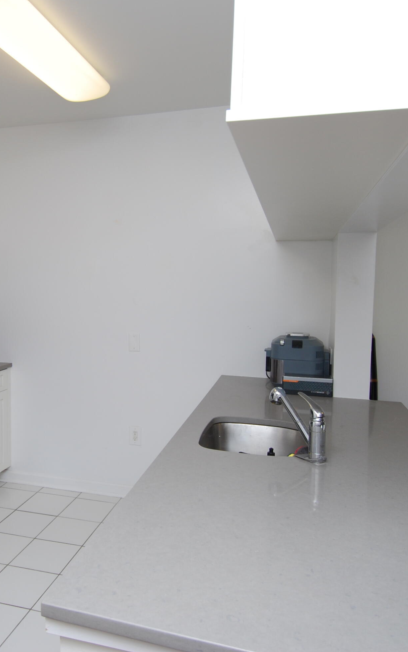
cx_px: 117
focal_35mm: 28
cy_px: 323
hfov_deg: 43.5
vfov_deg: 66.5
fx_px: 498
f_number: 4
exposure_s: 1/60
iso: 200
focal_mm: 12
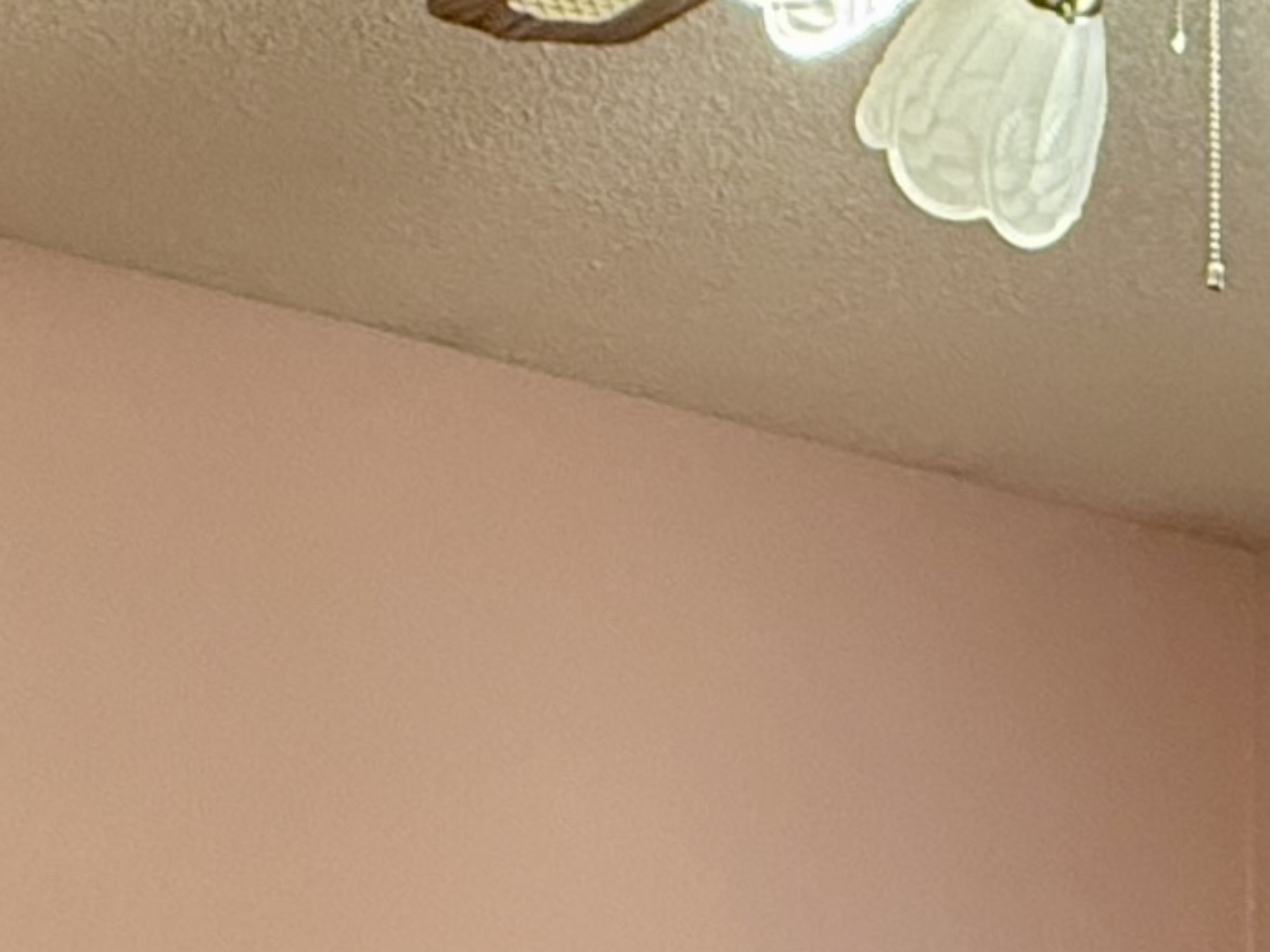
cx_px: 1774
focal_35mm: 78
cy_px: 1481
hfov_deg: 21.8
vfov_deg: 16.9
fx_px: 2861
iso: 400
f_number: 2.2
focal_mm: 2.22
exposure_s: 1/60
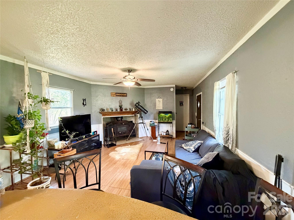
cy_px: 110
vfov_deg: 85.7
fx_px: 119
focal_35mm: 14
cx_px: 147
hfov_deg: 102.1
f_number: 2.2
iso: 800
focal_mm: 2.22
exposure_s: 1/60
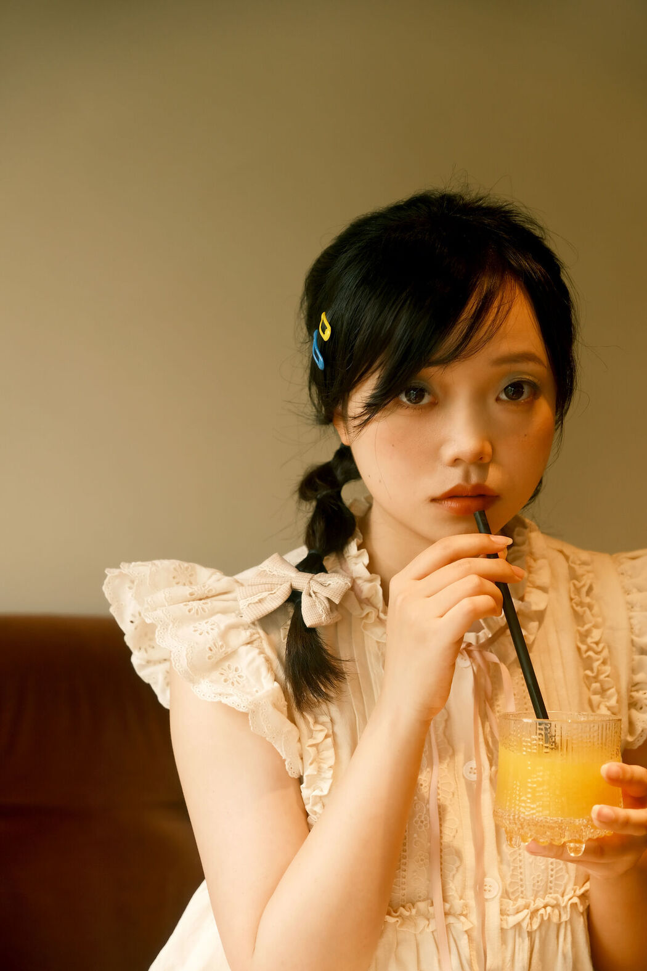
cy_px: 486
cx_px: 324
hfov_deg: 16.5
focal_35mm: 83
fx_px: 2237
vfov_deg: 24.5
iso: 500
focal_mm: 55
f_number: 2.8
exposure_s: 1/125
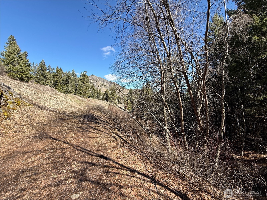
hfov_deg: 102.1
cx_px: 134
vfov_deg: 85.7
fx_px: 108
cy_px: 100
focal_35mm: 14
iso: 50
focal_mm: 2.22
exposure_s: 1/760
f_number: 2.2
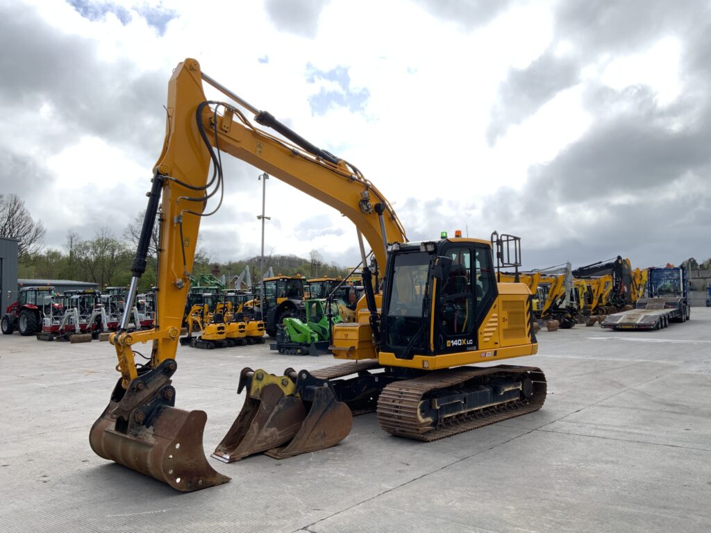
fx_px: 596
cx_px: 356
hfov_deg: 61.7
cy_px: 266
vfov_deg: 48.2
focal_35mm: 29
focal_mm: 3
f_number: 1.8
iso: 16
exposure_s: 1/642
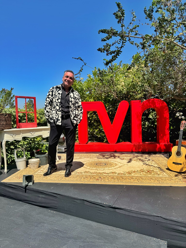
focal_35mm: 24
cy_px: 124
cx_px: 93
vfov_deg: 71.6
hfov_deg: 56.8
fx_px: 172
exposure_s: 1/4950
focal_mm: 6.76
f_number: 1.78
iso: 80
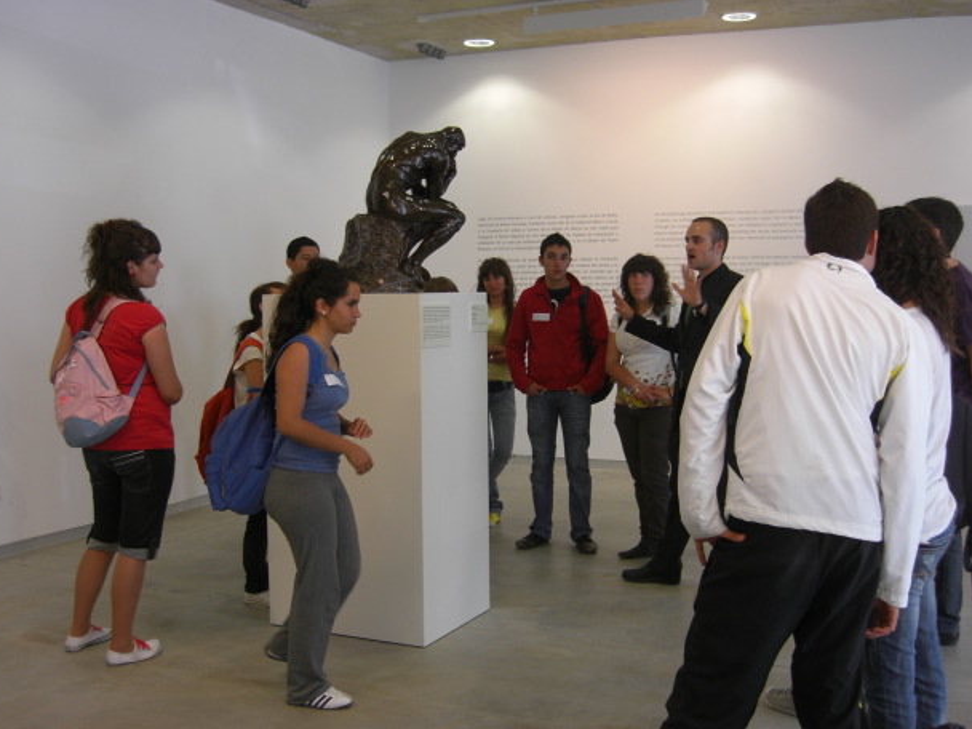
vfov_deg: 36.0
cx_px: 488
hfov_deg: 46.8
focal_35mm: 40
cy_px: 358
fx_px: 1123
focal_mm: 7.9
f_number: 2.8
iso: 100
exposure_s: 1/50
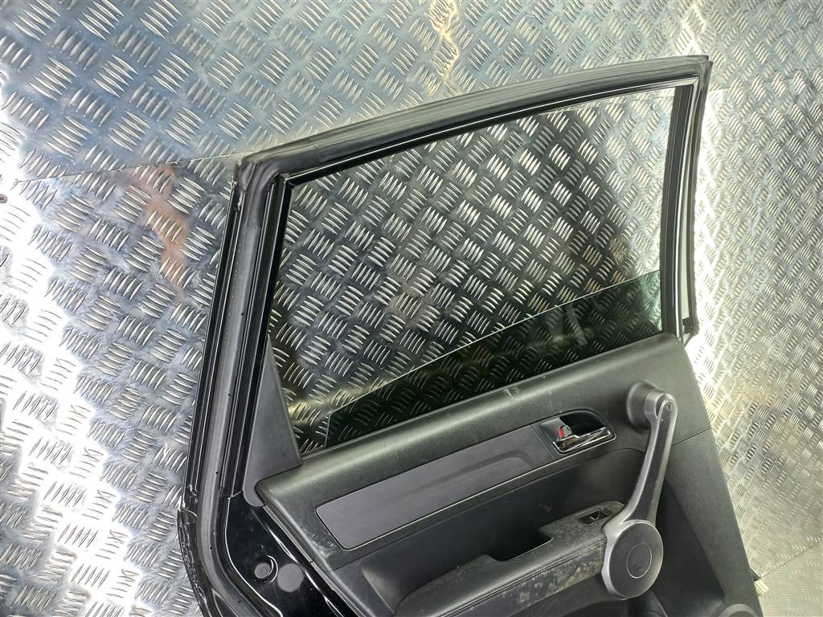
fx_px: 594
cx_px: 412
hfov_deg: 69.4
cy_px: 308
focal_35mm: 25
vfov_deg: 54.9
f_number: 1.8
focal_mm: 4.6
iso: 125
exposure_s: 1/50
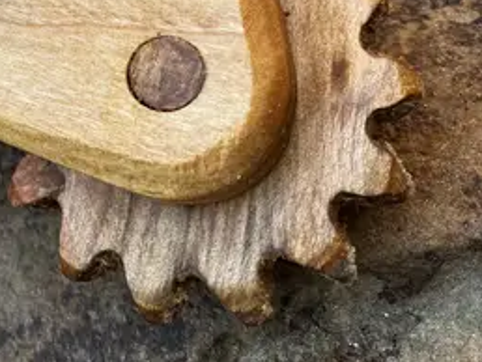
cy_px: -37
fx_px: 906
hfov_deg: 28.3
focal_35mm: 65
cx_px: 19
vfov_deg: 21.5
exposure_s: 1/121
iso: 20
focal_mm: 3.99
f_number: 1.8
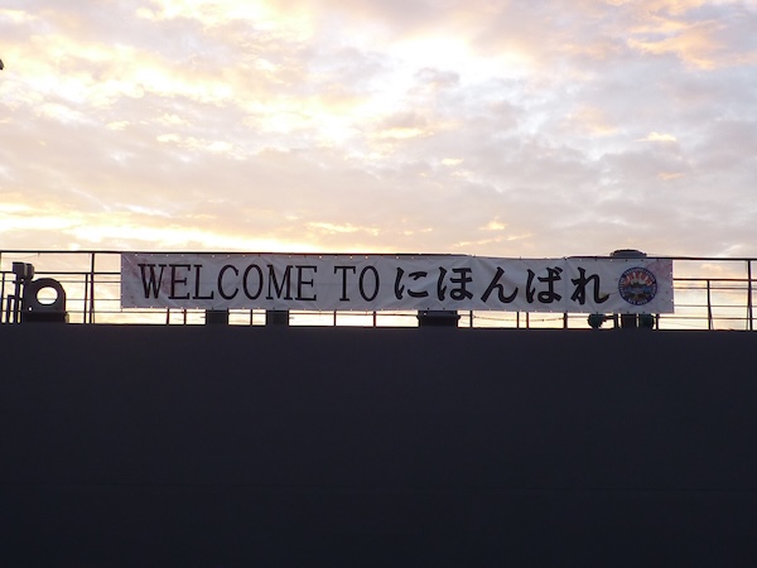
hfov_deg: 34.9
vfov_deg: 26.6
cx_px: 378
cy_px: 284
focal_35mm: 55
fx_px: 1203
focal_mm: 4.9
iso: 80
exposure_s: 1/60
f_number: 2.9
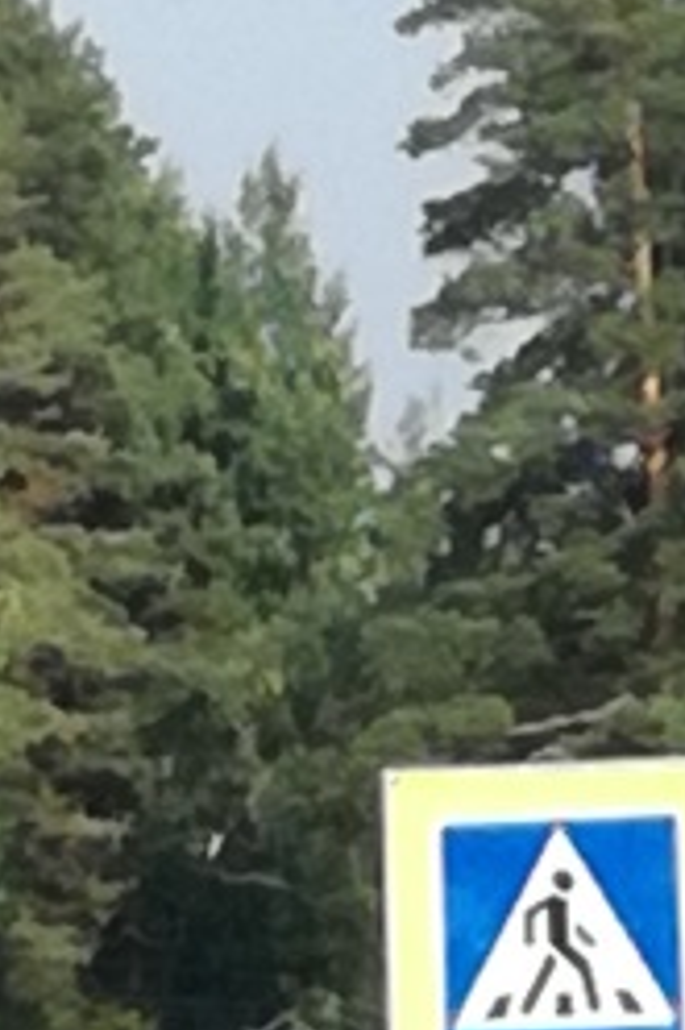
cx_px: 926
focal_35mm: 447
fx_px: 12775
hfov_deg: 3.1
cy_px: 1387
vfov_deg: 4.6
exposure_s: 1/814
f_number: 2
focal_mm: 3.79
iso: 50
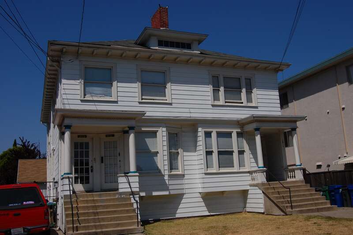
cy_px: 118
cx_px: 176
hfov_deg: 53.2
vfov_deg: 36.8
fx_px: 353
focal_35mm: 36
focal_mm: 24
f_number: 16
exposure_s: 1/320
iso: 200
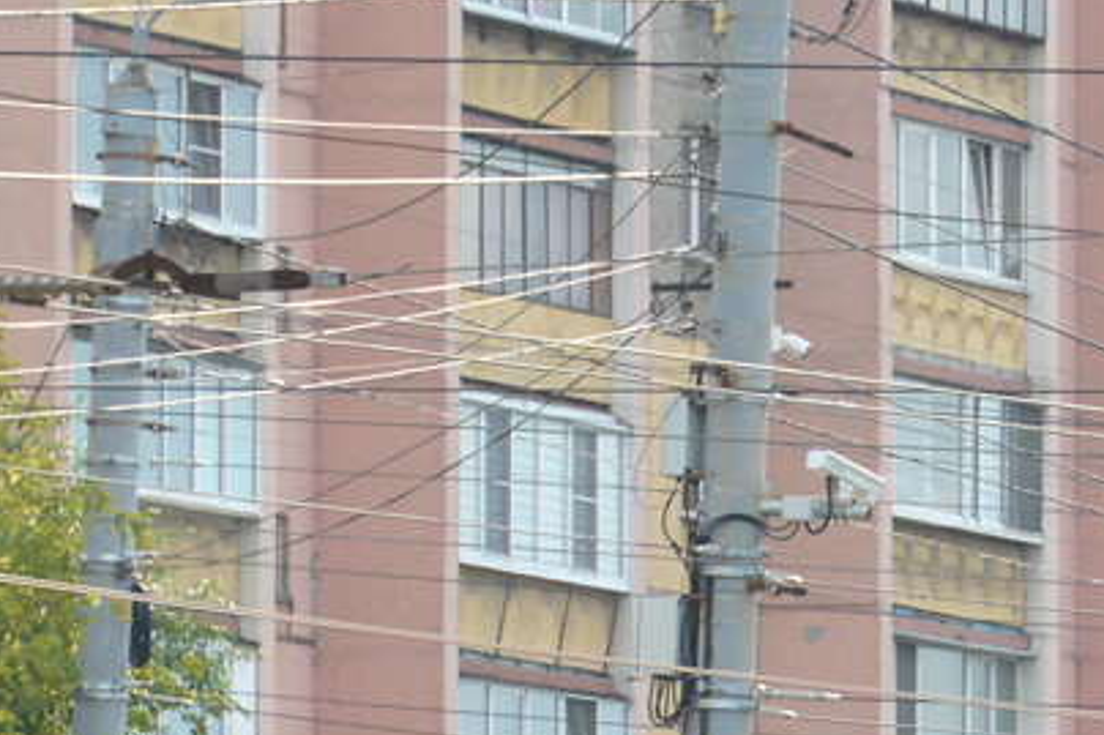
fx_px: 14525
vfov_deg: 2.9
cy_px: 1115
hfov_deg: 4.3
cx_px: 1109
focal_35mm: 474
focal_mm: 85
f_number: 7.1
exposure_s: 1/320
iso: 200
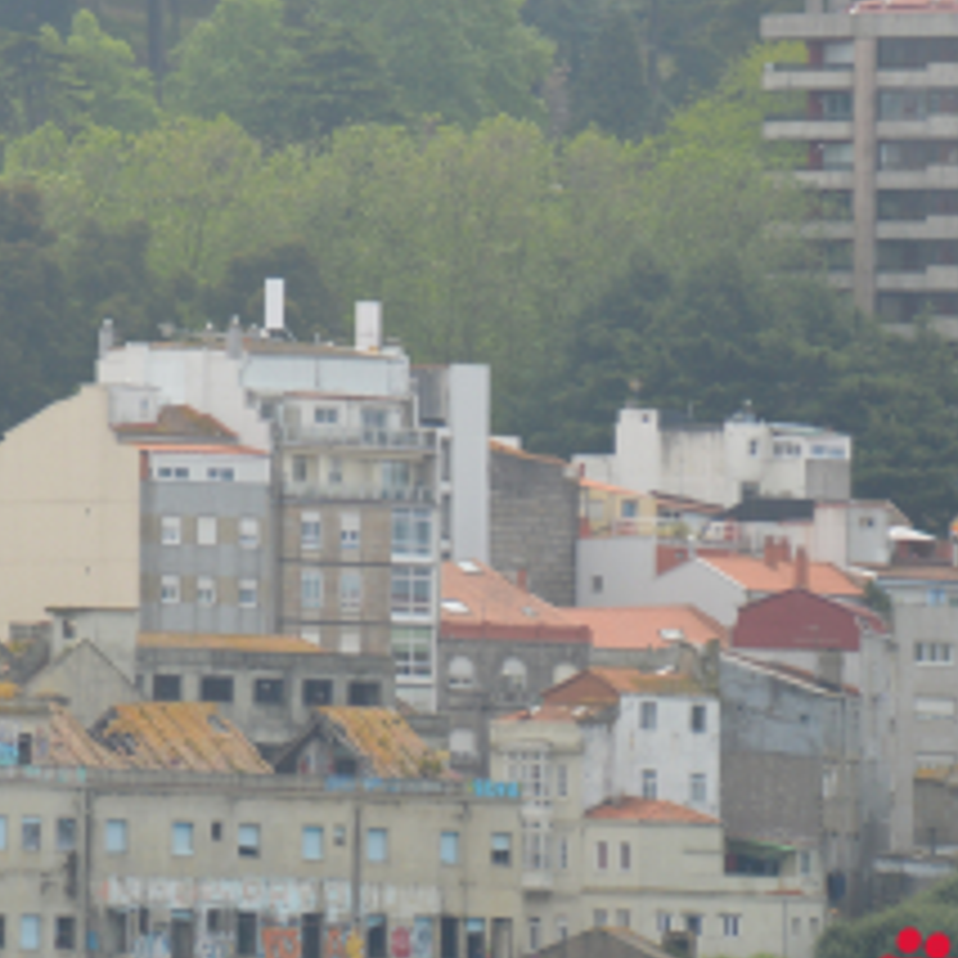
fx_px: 15737
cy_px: -148
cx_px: -679
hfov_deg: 3.5
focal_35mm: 503
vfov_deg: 3.5
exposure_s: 1/250
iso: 100
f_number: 8
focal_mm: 105
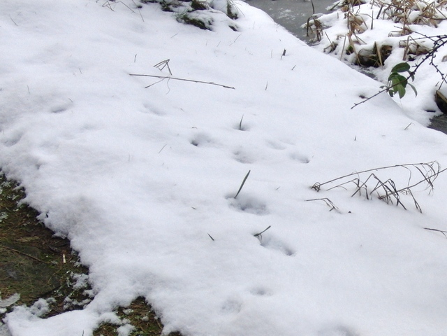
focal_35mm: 37
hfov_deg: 50.1
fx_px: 478
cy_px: 168
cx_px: 224
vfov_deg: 38.7
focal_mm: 6.42
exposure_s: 1/640
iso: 100
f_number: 3.6
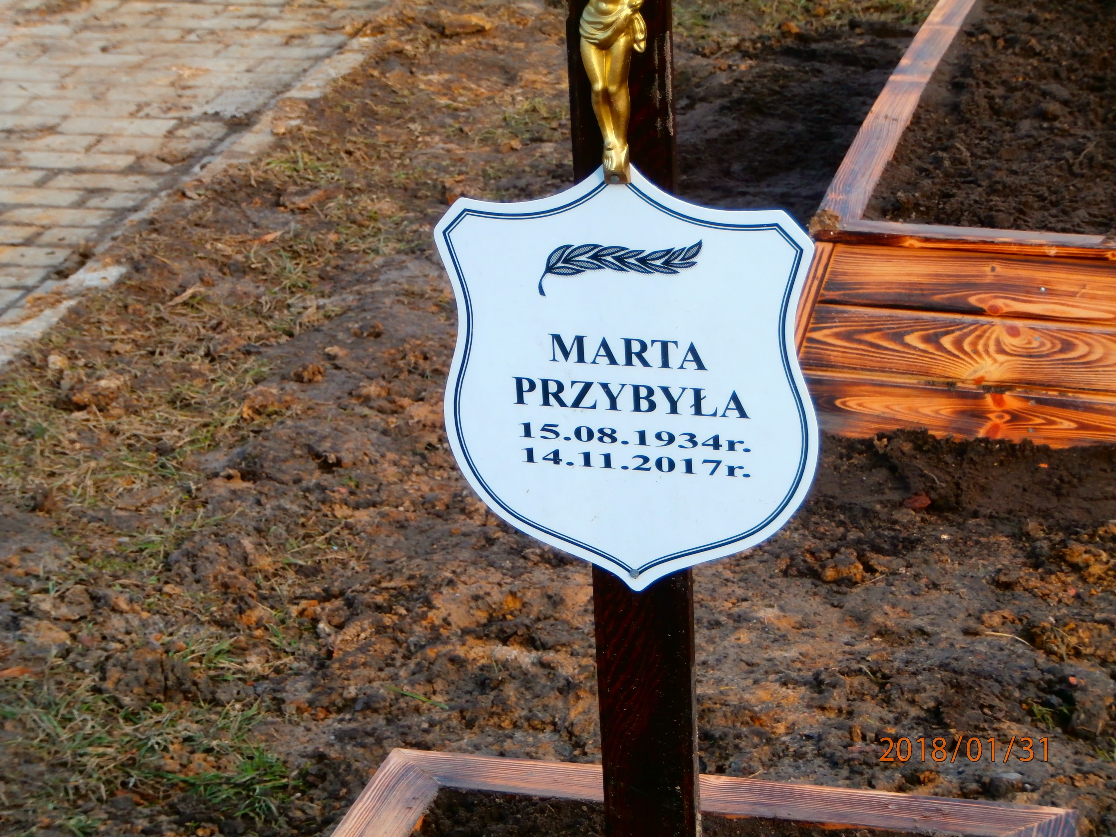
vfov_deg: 13.5
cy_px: 418
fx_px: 3546
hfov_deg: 17.9
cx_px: 558
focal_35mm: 110
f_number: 5.4
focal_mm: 19.54
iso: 100
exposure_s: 1/125
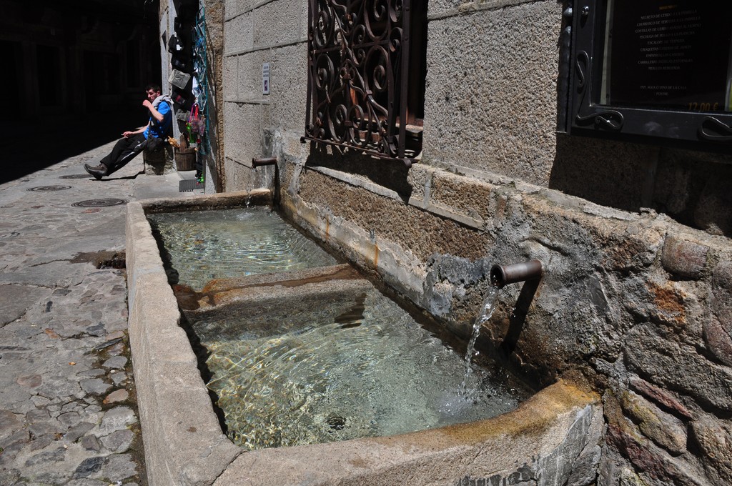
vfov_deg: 47.8
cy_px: 243
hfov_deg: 67.4
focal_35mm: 27
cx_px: 366
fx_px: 548
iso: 400
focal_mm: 18
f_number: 11
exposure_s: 1/500
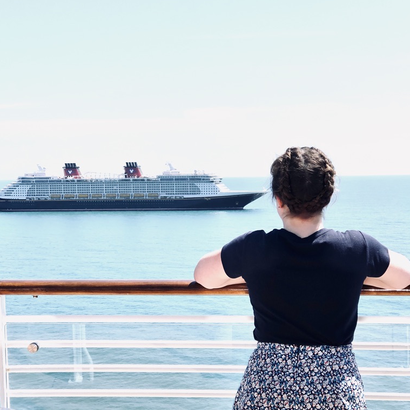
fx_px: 911
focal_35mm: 68
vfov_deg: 25.3
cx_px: 204
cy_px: 263
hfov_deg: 25.4
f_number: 2.8
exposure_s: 1/1066
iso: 20
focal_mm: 6.6
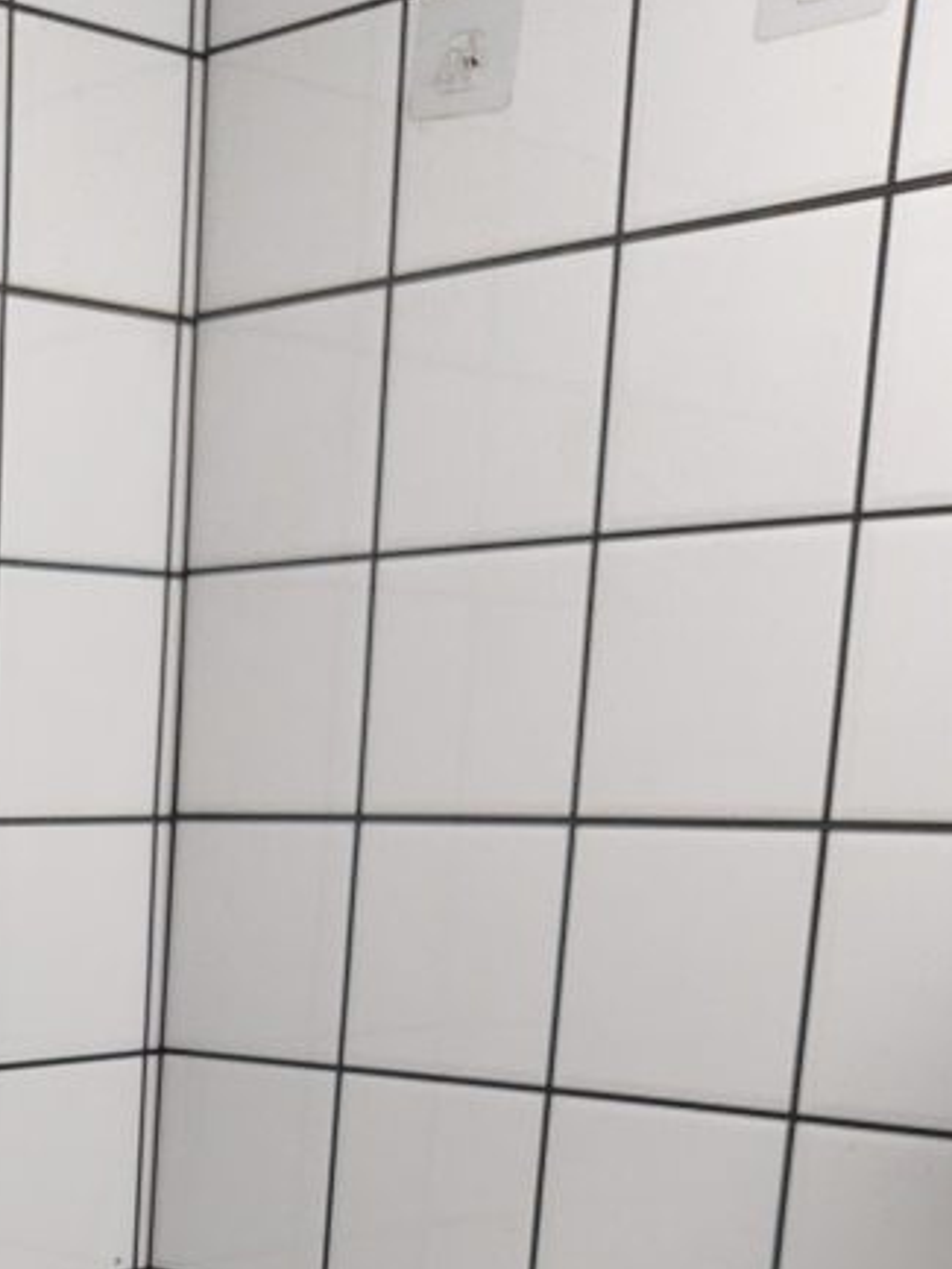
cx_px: -187
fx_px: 2346
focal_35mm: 64
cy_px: 1455
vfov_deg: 27.3
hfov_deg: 21.3
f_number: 1.88
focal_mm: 4.84
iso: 404
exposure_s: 1/50
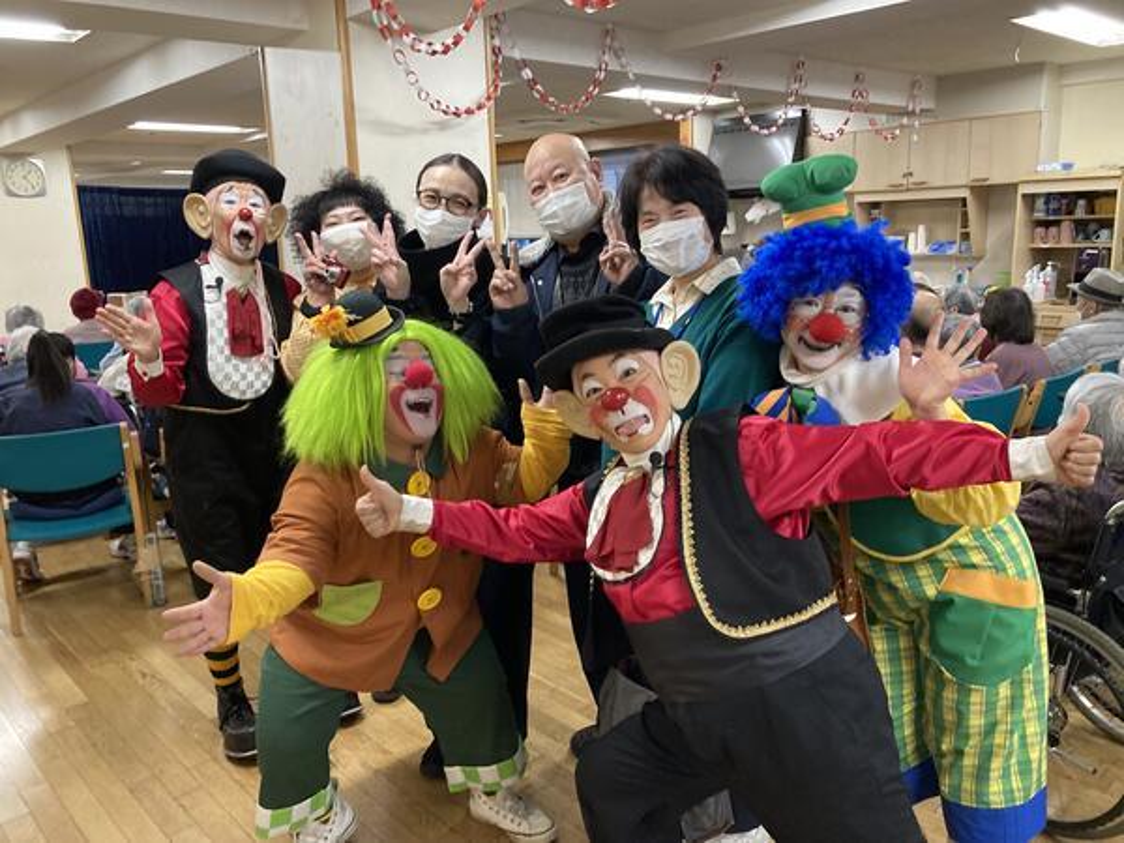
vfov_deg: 49.7
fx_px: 909
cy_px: 422
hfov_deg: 63.4
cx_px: 562
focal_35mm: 28
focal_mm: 3.99
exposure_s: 1/50
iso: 160
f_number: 1.8
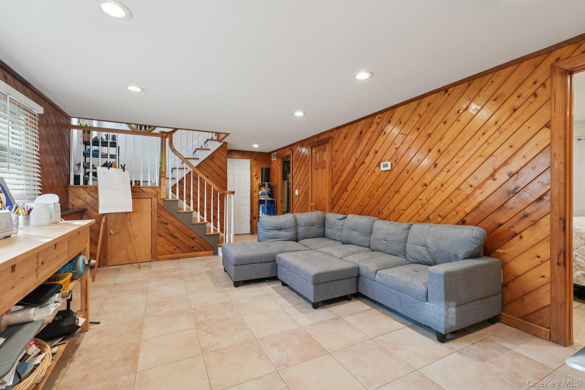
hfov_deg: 96.7
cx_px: 292
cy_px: 195
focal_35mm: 16
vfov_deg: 73.7
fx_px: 260
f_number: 8
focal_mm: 16
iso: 400
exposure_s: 1/8
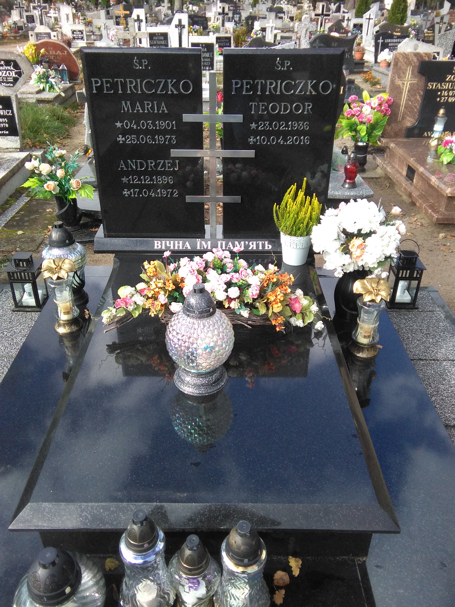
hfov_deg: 49.7
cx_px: 228
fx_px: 491
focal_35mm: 28
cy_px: 304
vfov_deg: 63.4
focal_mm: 2.34
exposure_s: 1/281
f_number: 2.2
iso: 100
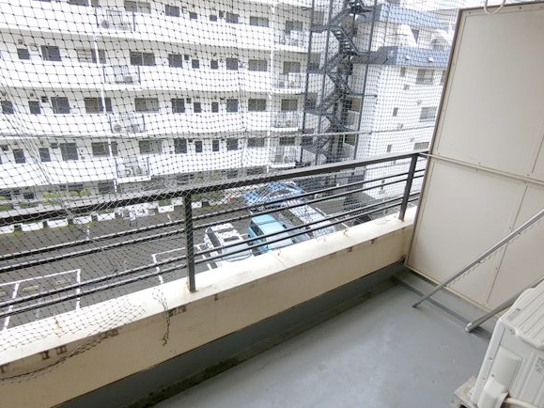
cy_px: 208
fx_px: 330
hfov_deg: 79.0
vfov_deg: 63.4
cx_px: 283
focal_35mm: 21
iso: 125
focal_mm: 4.06
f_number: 2.7
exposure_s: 1/125
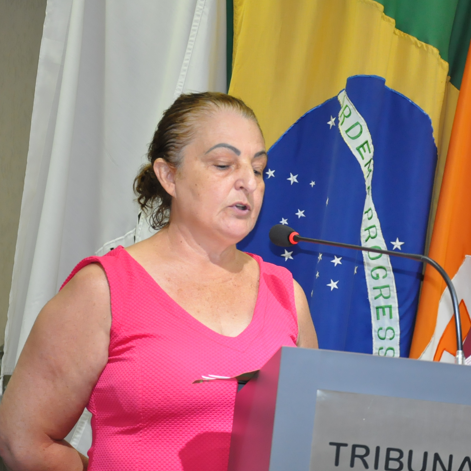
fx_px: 1955
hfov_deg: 13.7
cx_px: 277
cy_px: 235
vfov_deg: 13.7
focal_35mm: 127
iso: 2000
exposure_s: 1/80
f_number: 5.3
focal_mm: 66
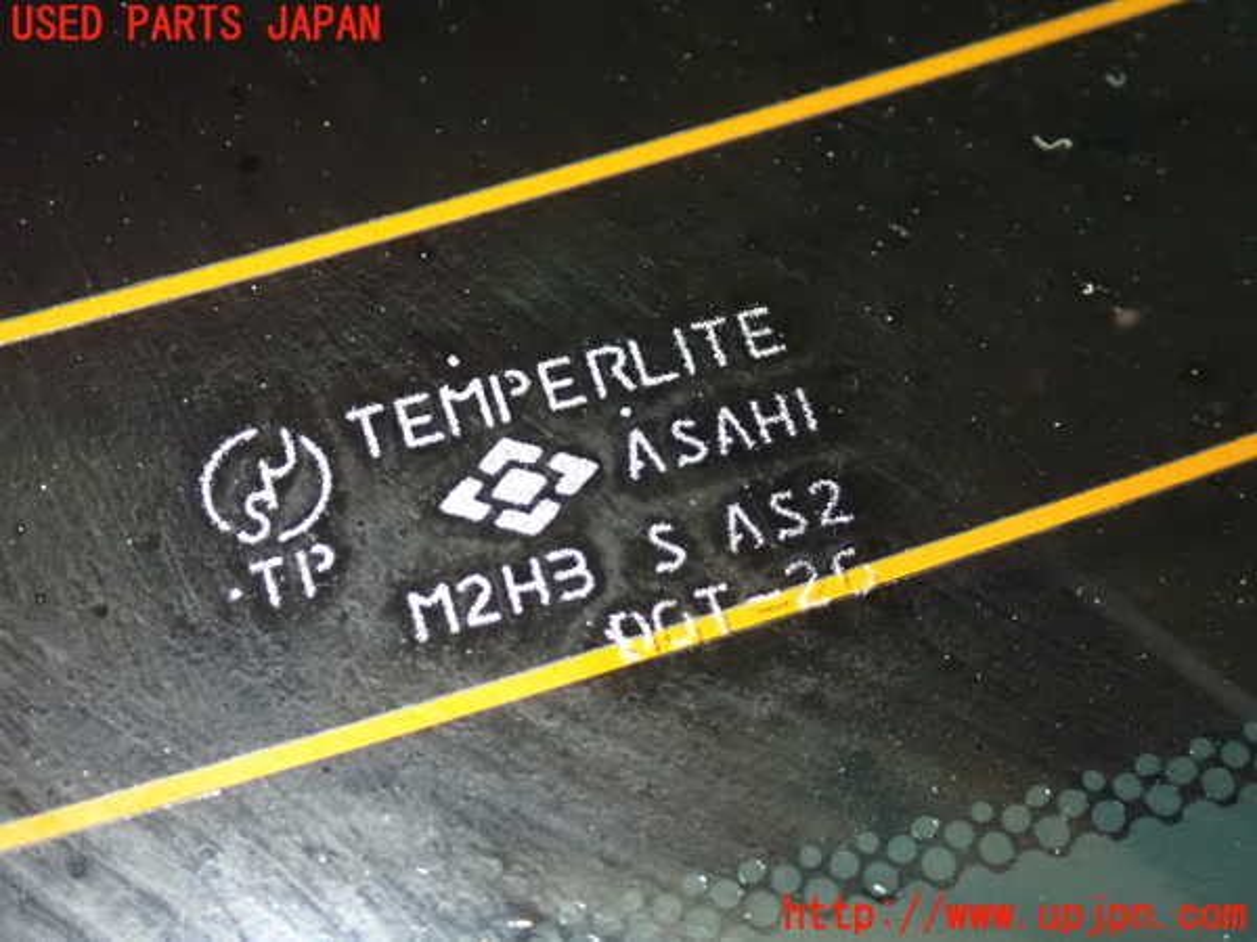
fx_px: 2106
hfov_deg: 33.2
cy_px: 471
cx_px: 628
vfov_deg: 25.2
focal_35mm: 58
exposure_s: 1/13
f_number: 3.5
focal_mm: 10.35
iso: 1600
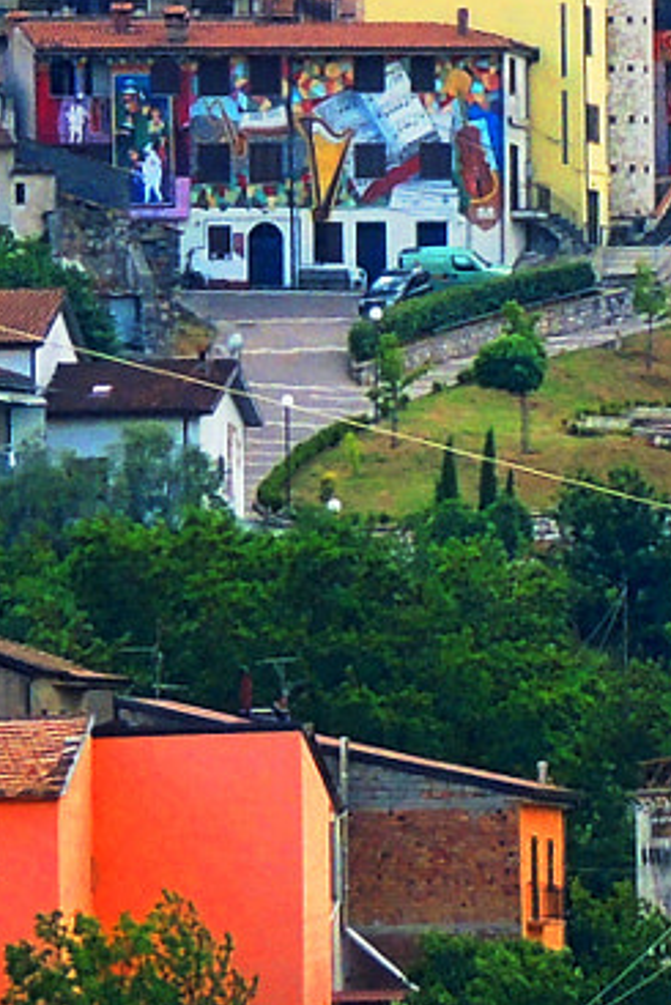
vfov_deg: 2.4
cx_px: 622
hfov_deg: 1.6
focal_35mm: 841
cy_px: -189
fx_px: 23489
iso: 100
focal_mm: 25.8
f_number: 4.9
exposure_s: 1/200
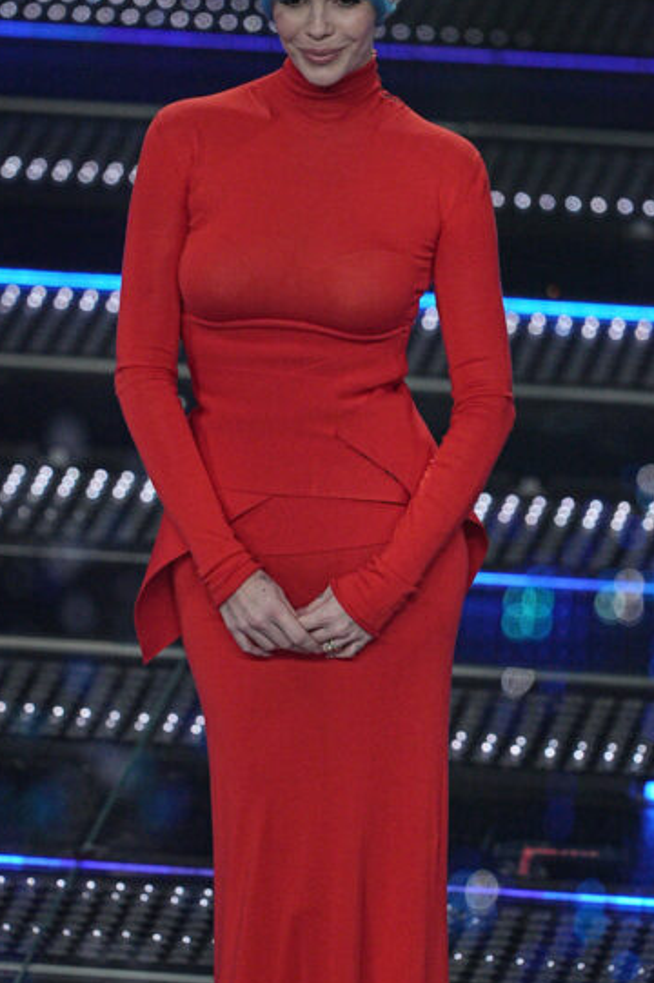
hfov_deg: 2.4
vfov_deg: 3.6
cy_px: 543
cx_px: 362
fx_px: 15497
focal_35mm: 568
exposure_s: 1/800
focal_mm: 300
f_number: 3.2
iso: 2500
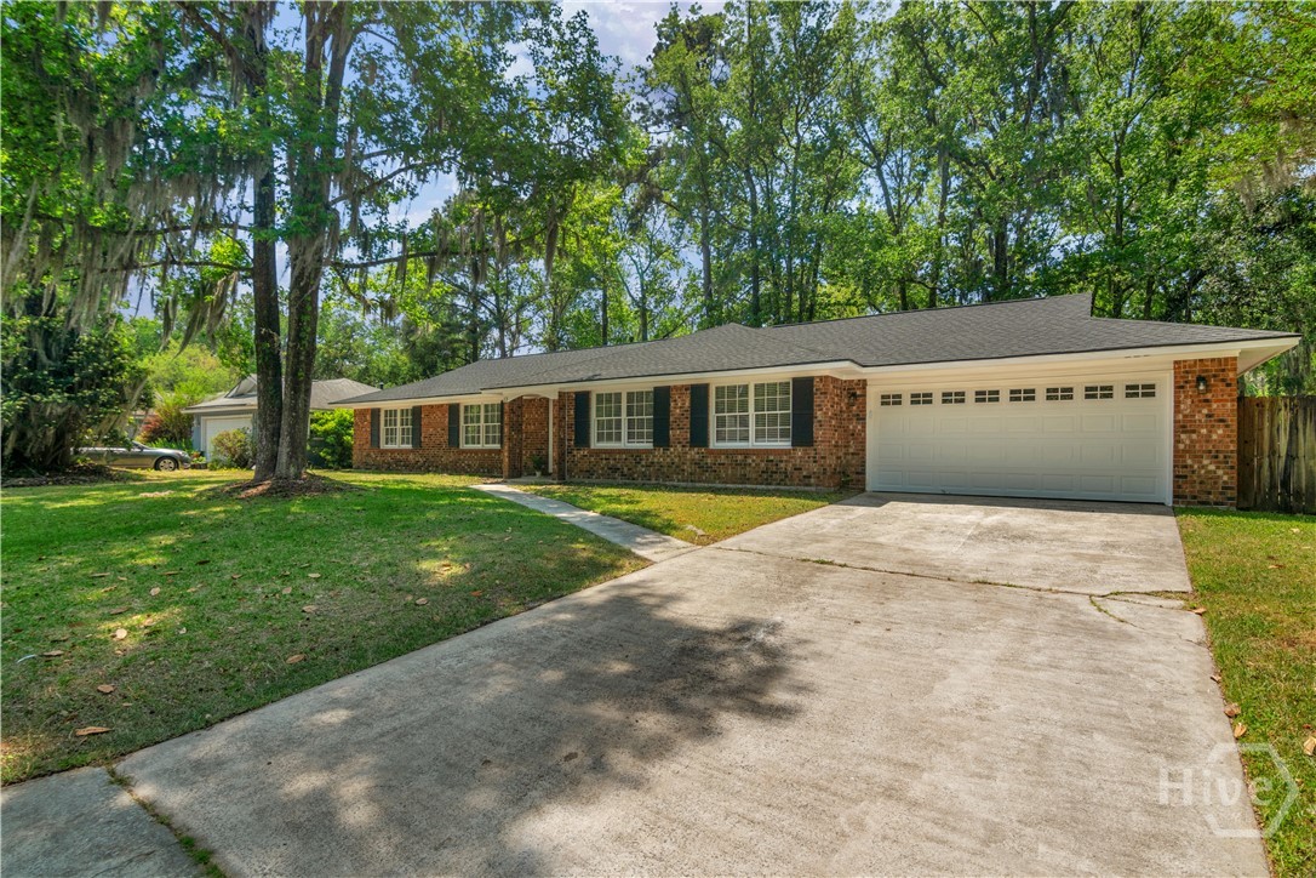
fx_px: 603
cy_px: 439
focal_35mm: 16
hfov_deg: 95.0
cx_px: 658
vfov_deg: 72.1
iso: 250
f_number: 7.1
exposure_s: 1/1000
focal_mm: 11
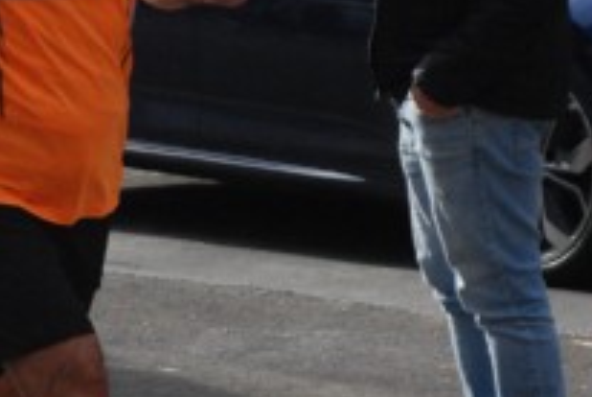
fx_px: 5039
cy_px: 242
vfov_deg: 4.5
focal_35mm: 306
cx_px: 24
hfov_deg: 6.7
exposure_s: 1/1250
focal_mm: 70
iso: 1000
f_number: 5.6
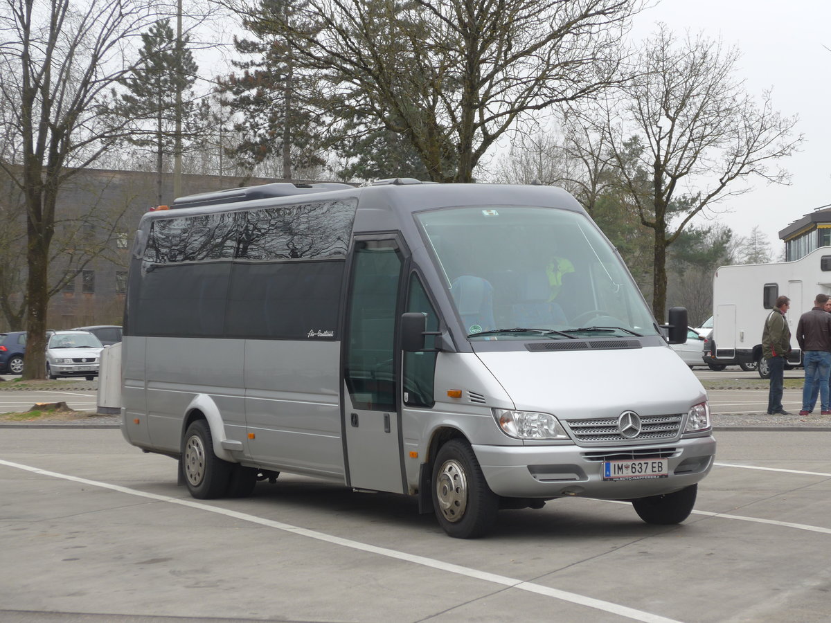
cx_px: 416
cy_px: 312
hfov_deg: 20.2
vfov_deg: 15.2
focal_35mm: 97
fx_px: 2329
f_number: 4.7
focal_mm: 19.2
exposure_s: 1/125
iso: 80
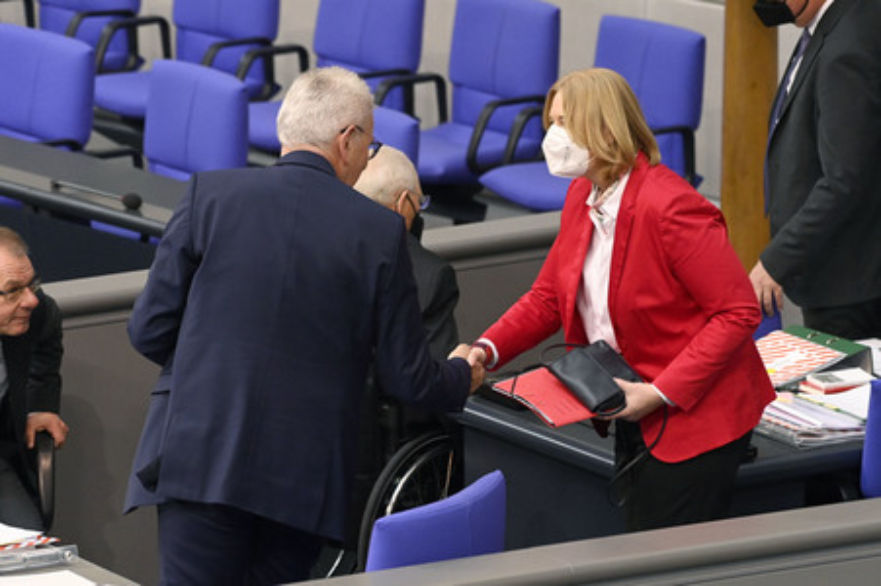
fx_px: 4891
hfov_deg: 10.3
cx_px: 440
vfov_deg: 6.9
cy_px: 293
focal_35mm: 200
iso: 8000
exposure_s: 1/250
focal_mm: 200
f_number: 5.6
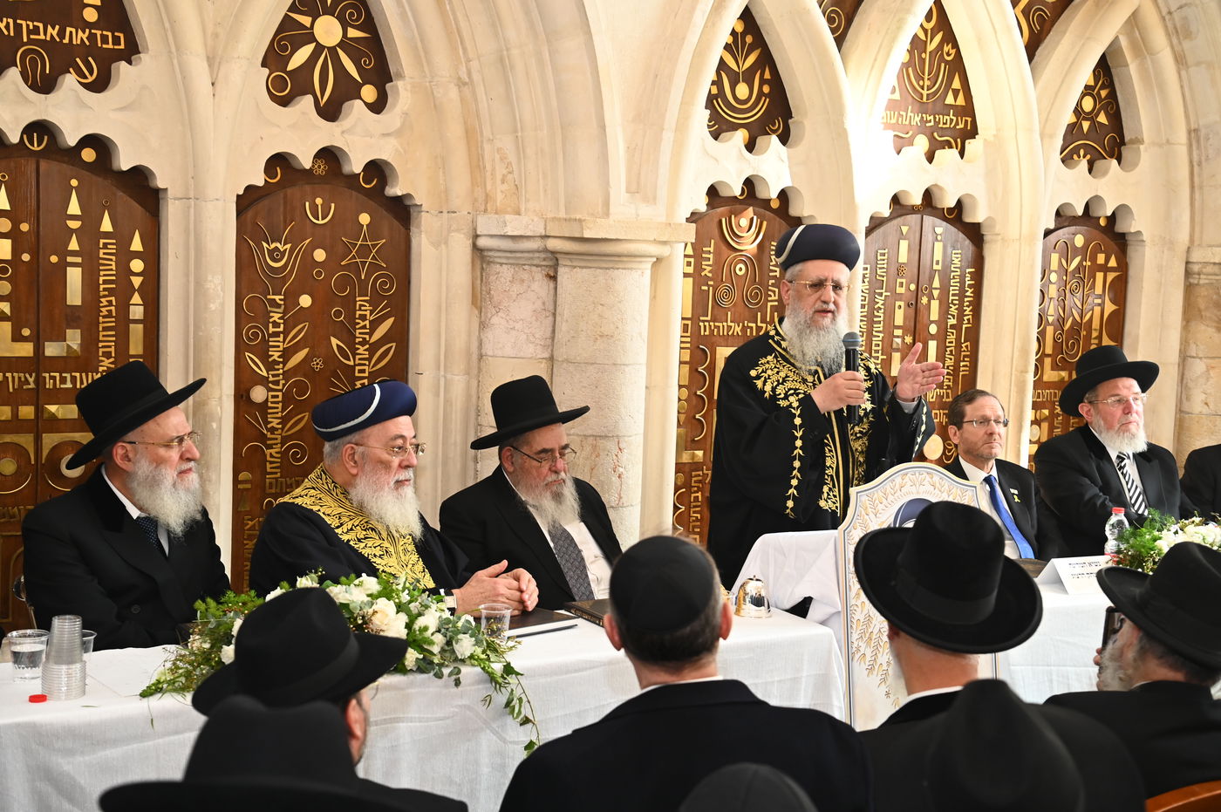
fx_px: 1694
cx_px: 610
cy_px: 406
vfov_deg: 26.9
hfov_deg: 39.6
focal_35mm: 50
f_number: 5
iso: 1250
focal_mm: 50
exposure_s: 1/160
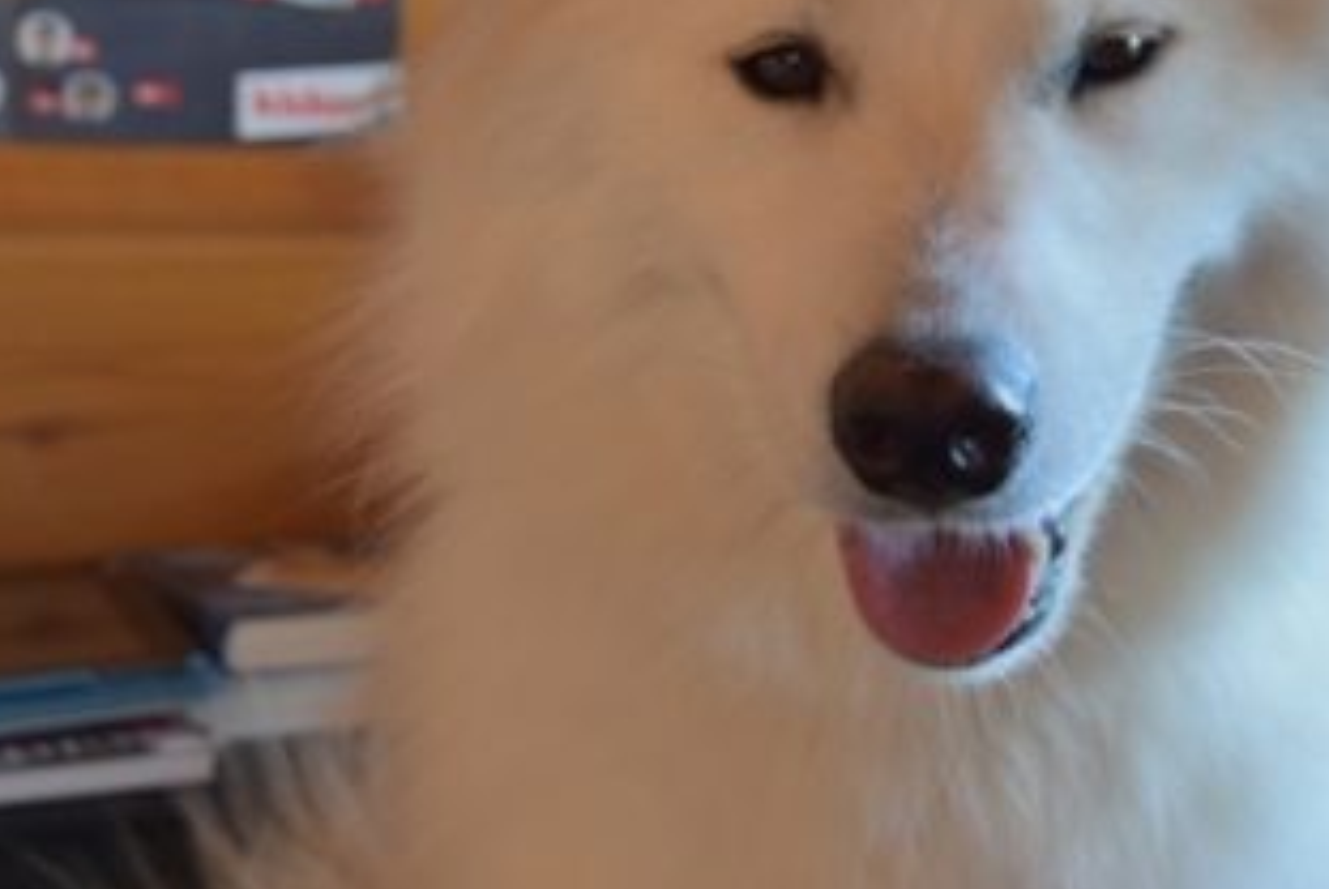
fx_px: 2584
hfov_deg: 28.4
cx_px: 1013
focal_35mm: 70
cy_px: 246
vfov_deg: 19.4
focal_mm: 25
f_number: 4.5
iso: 800
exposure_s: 1/80
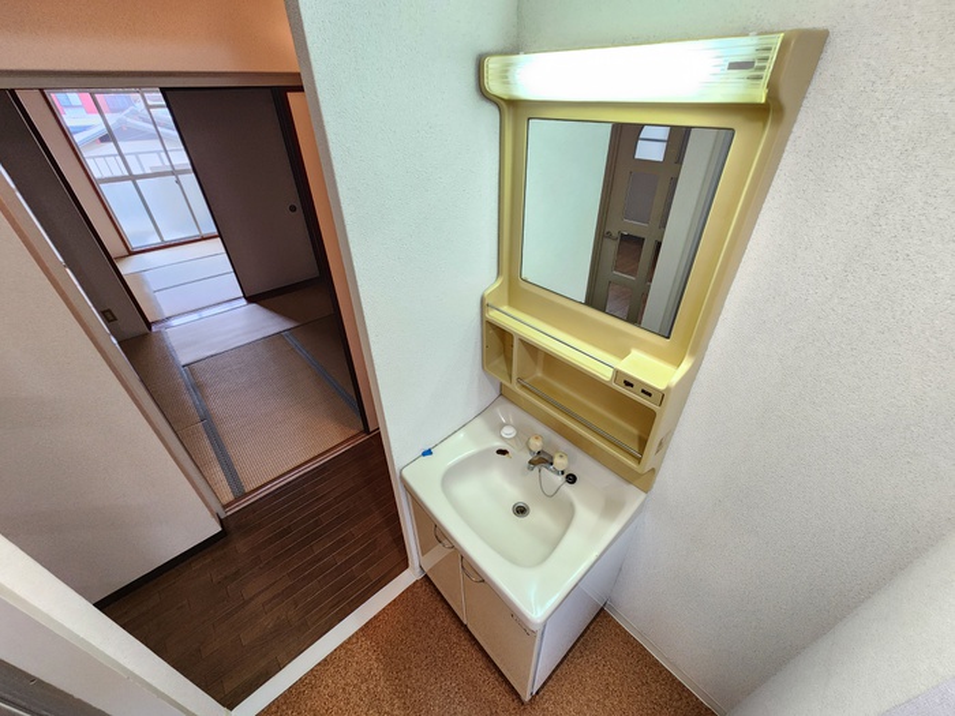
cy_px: 358
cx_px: 478
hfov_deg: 106.2
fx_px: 359
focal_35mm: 13
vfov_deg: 89.9
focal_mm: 2.2
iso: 320
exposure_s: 1/60
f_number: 2.2
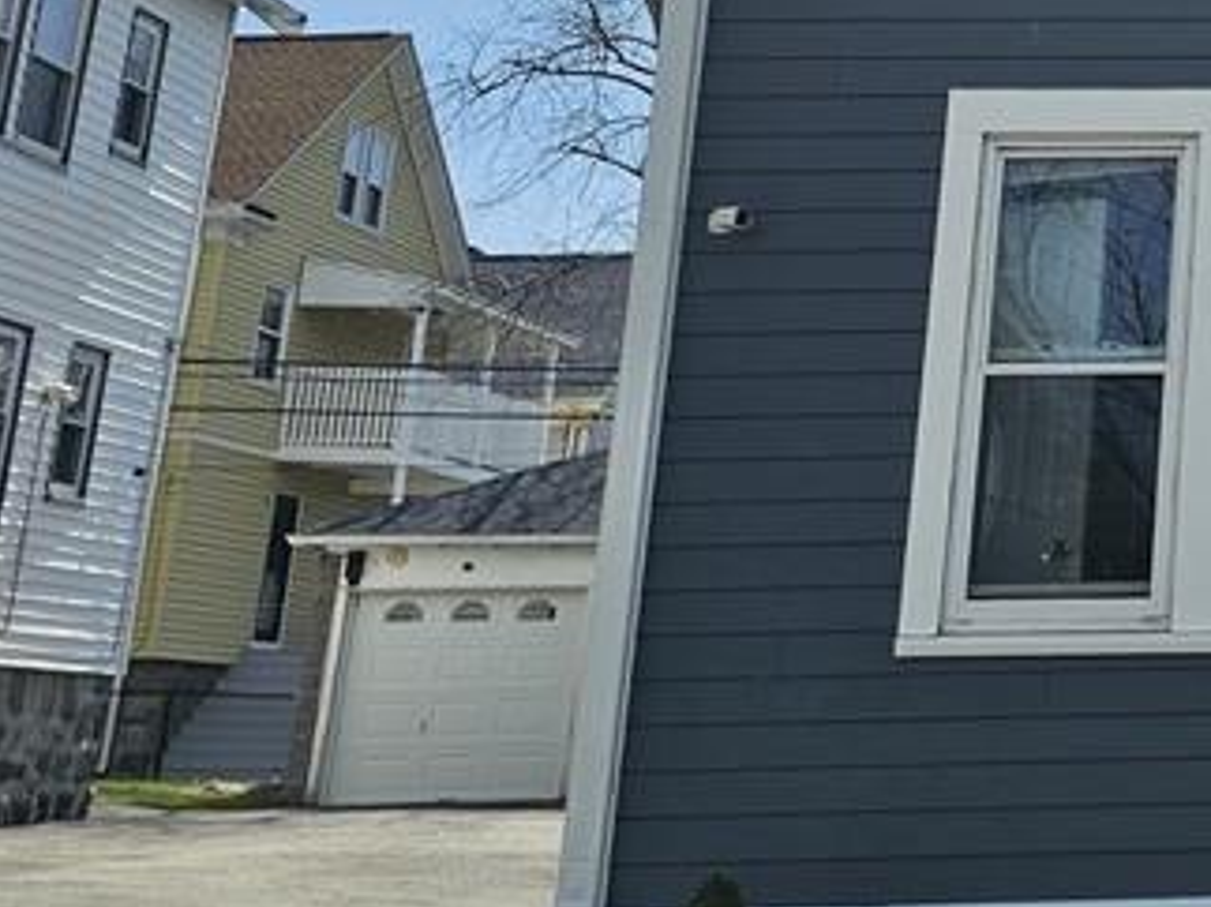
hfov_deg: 22.6
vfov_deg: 19.4
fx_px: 2553
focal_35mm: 73
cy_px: -75
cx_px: 1728
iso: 10
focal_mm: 6.3
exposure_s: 1/1139
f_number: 1.7
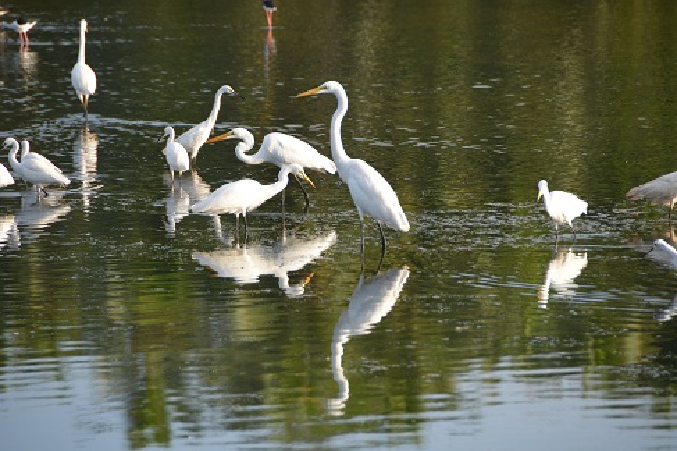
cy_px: 228
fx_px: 5788
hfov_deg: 6.7
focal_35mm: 308
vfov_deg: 4.5
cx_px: 342
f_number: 5.6
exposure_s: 1/1000
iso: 800
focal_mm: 200
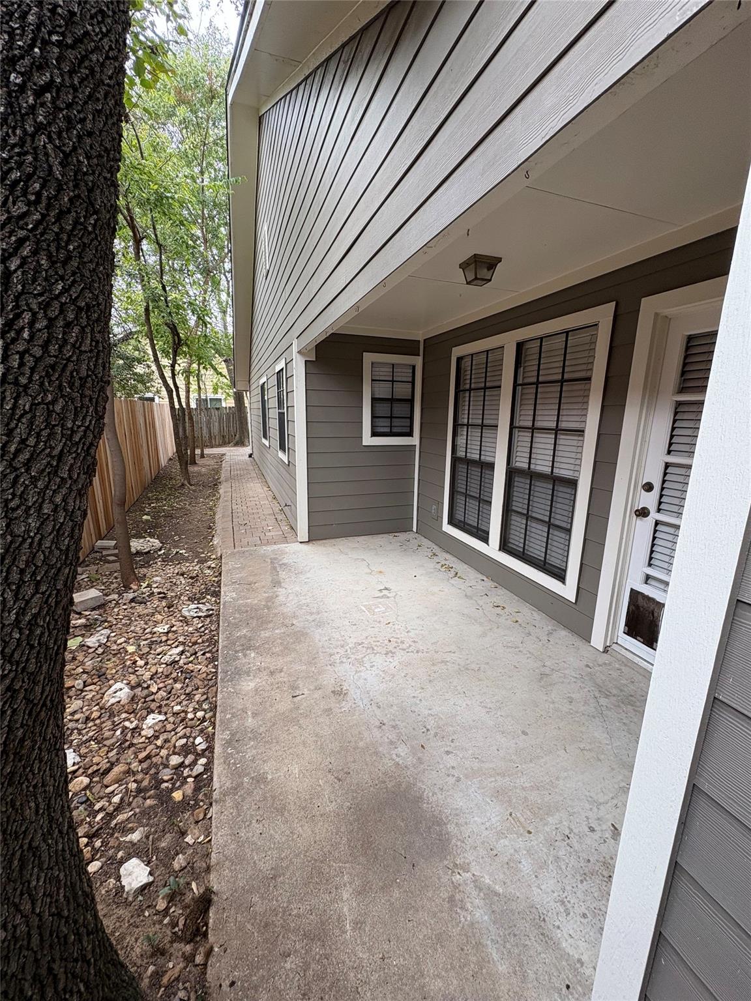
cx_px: 376
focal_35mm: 14
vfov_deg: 102.1
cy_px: 500
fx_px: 405
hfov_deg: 85.7
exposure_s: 1/99
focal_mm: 2.22
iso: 64
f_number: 2.2
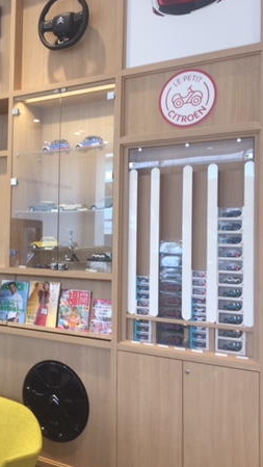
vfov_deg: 45.4
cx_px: -15
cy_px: 224
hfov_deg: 25.0
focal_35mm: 45
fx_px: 557
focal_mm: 4.15
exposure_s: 1/60
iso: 32
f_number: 2.2
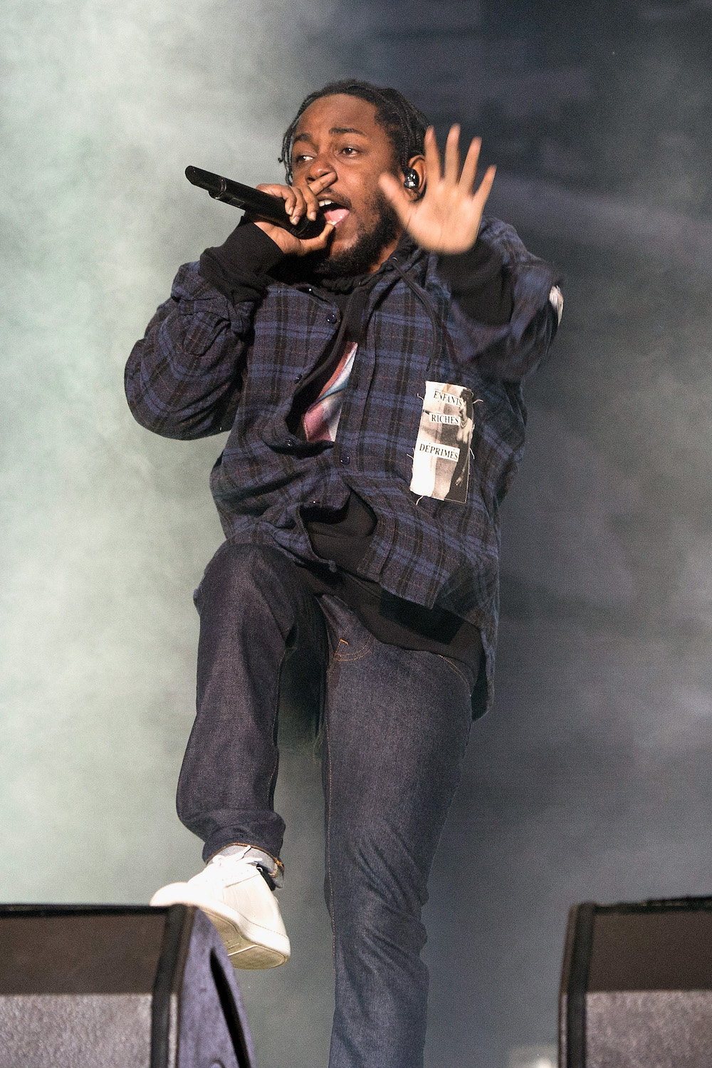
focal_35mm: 112
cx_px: 356
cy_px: 534
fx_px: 3321
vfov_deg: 18.3
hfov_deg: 12.2
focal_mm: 112
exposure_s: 1/500
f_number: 4
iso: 2500
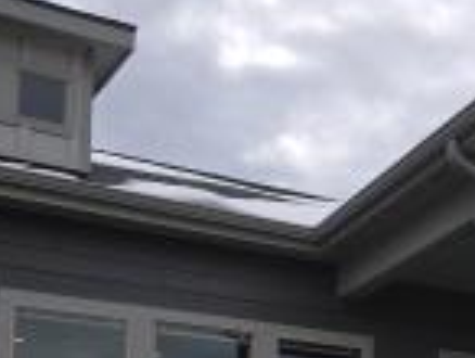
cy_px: 446
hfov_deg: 30.4
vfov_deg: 21.4
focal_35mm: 63
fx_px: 866
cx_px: 322
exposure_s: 1/1321
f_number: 1.8
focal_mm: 5.4
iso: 25
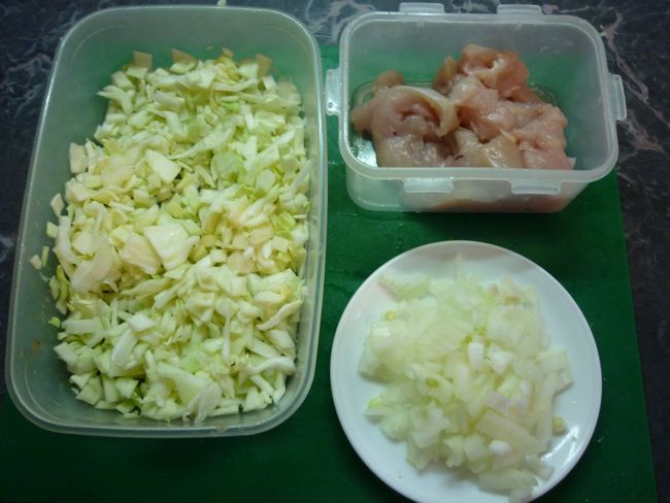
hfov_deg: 55.3
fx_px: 639
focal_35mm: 33
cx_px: 335
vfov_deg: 43.0
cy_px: 252
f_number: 2.8
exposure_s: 1/30
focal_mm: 5.5
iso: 200
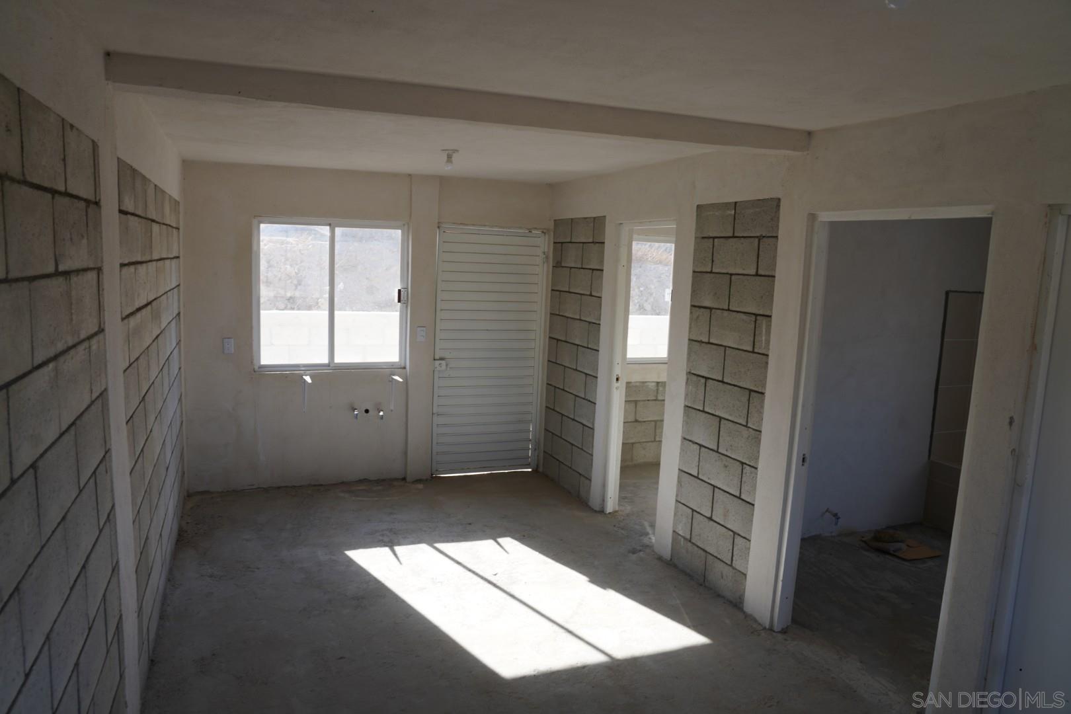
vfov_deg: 53.1
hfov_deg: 73.7
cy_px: 357
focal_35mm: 24
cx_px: 536
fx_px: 714
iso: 100
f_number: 5
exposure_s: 1/100
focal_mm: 24
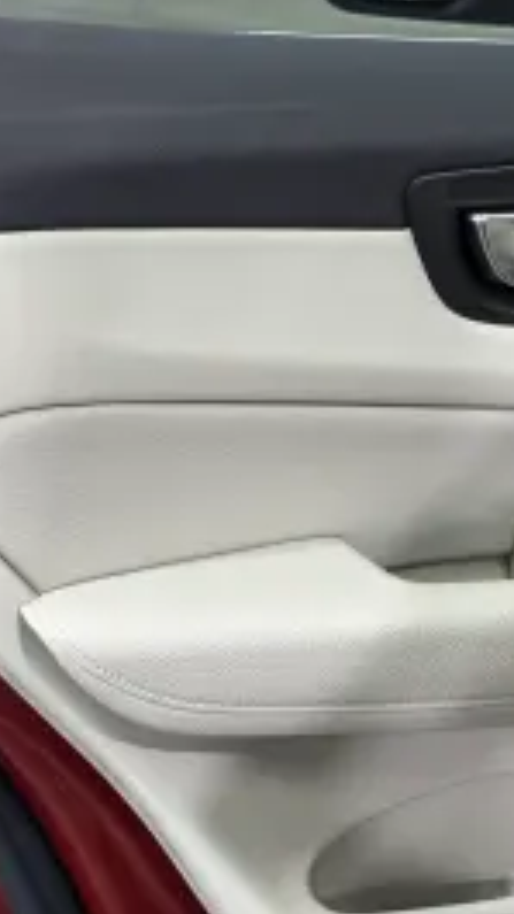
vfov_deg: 29.7
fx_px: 1721
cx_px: 359
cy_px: 455
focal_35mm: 71
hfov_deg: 16.9
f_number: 1.78
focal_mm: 6.76
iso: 125
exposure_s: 1/50
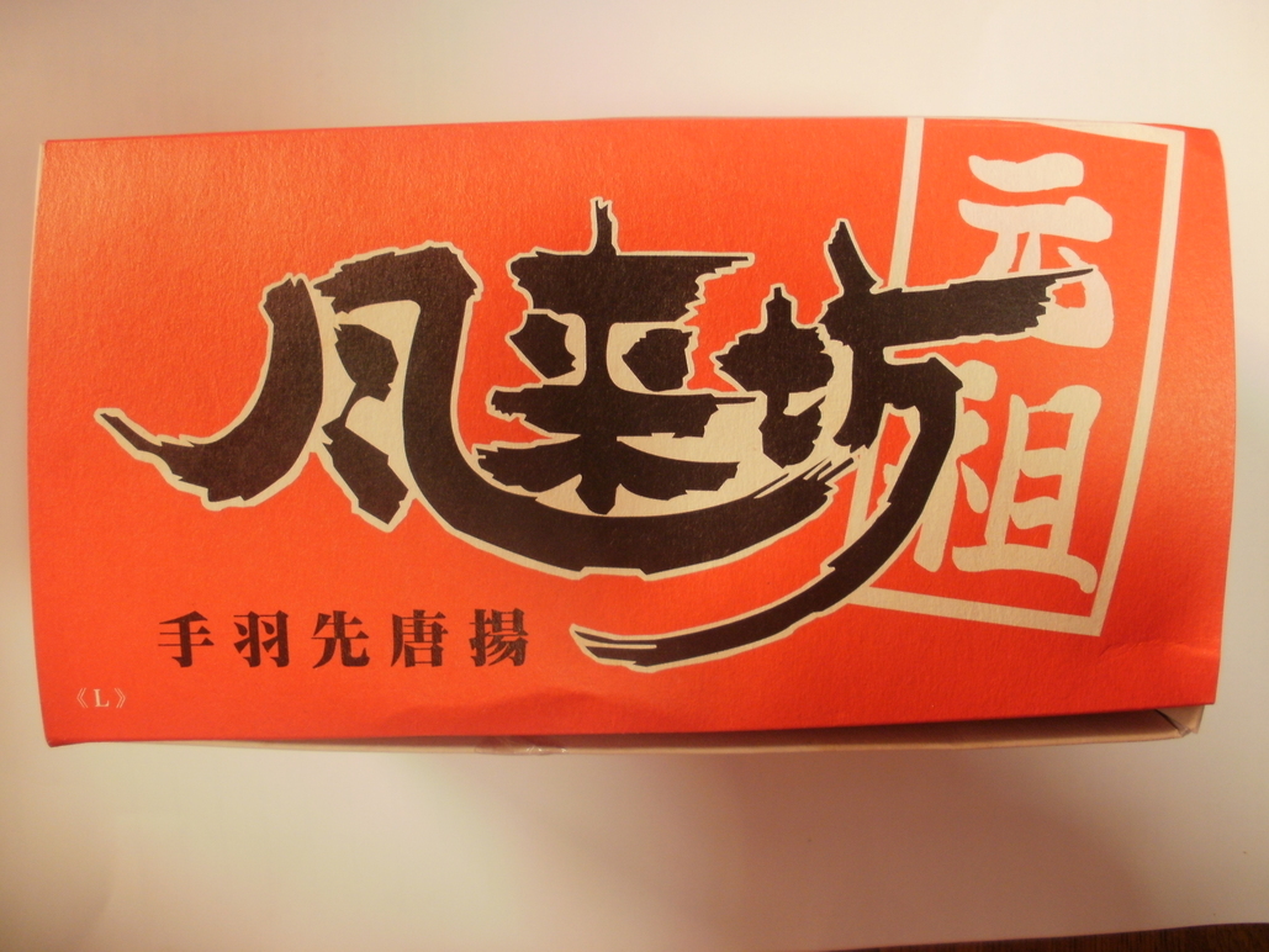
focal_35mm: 36
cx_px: 634
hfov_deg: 51.3
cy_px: 476
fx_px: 1320
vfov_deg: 39.7
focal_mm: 6.3
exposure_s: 1/20
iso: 125
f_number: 3.5
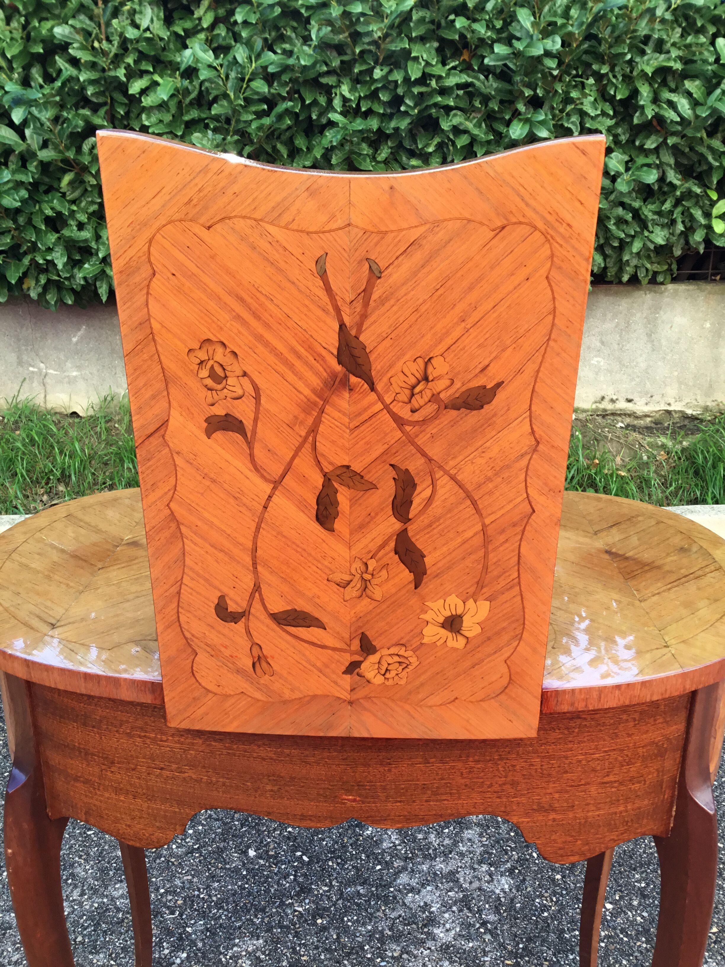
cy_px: 484
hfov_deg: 45.4
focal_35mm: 31
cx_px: 362
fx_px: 866
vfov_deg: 58.4
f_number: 2.4
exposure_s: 1/100
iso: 32
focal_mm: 3.3
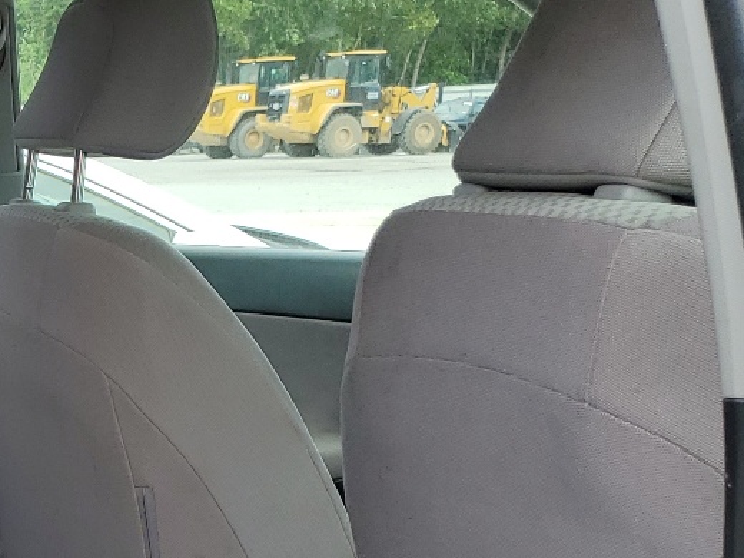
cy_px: 707
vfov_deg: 17.4
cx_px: -378
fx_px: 1719
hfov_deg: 20.7
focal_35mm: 80
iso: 50
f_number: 1.5
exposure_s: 1/833
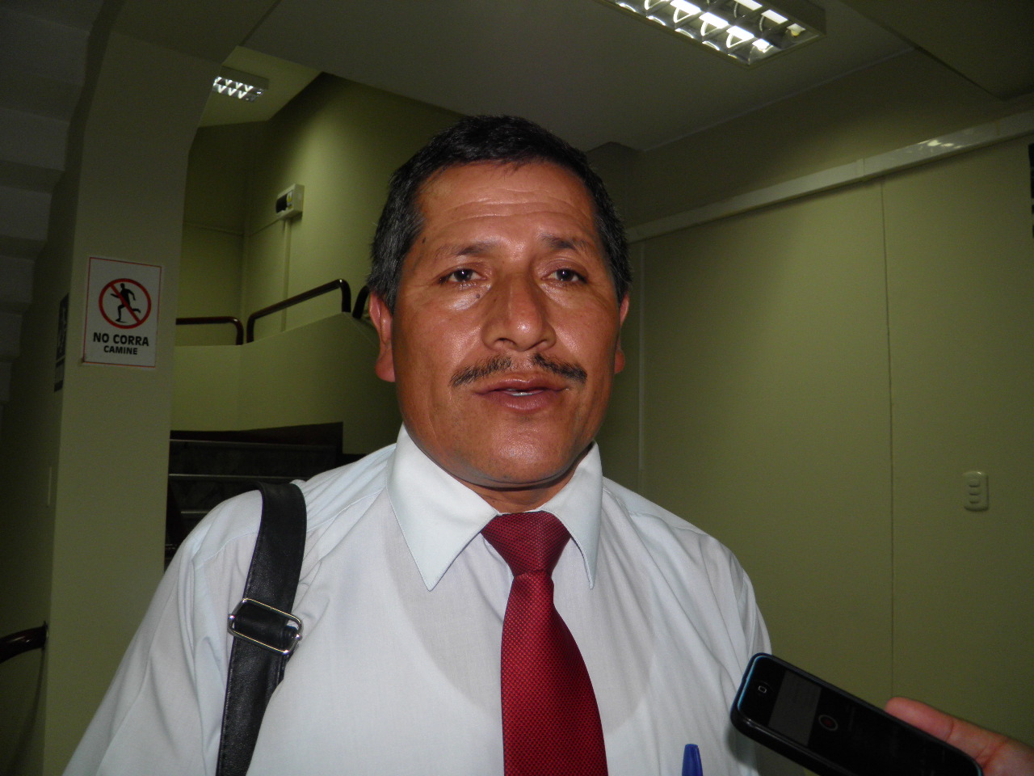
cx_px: 517
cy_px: 388
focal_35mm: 28
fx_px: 836
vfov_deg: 49.7
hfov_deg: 63.4
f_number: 2.8
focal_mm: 4.9
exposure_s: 1/30
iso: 100
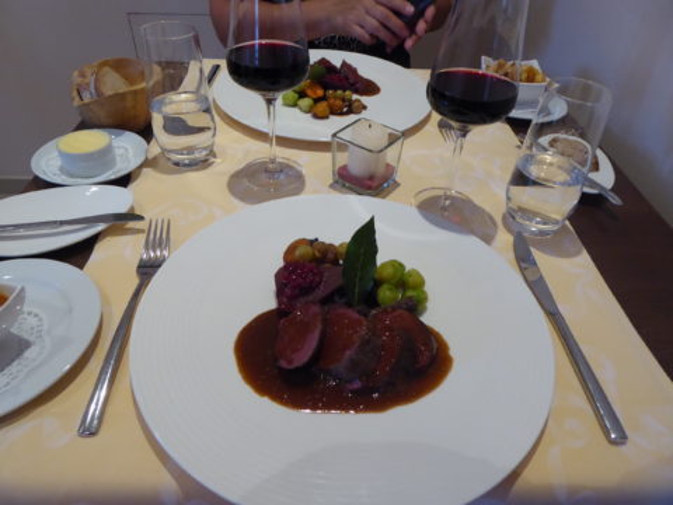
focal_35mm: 25
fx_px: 486
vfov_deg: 54.9
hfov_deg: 69.4
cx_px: 336
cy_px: 252
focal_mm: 4.3
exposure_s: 1/60
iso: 400
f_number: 3.3
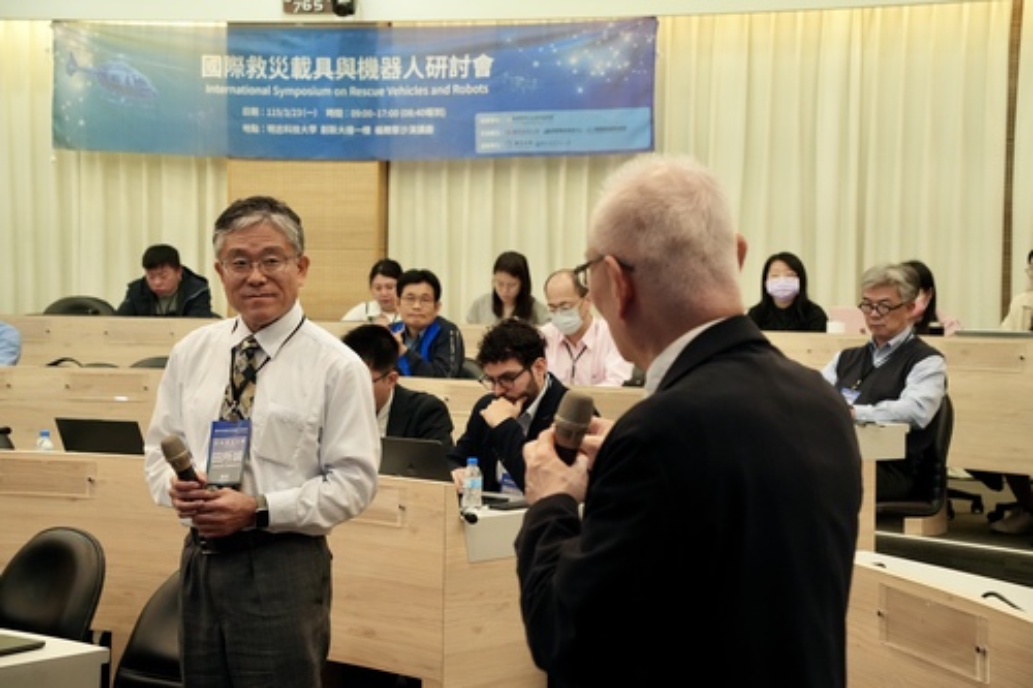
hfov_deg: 32.4
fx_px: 1778
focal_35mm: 62
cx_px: 516
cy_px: 344
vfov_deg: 21.9
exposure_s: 1/160
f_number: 6.3
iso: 5000
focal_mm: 62
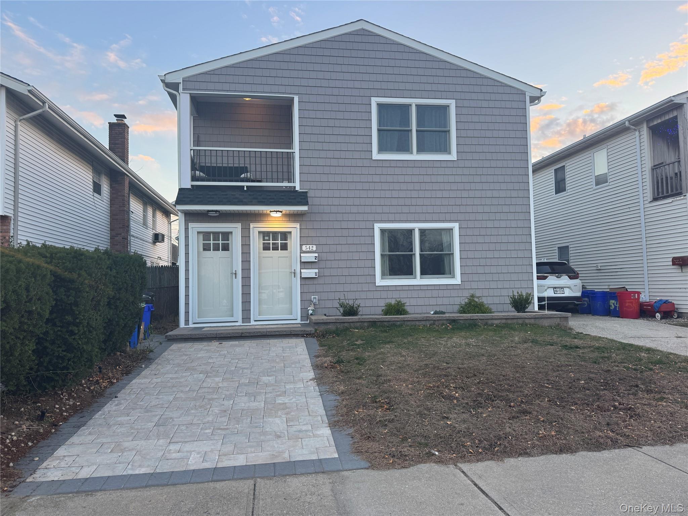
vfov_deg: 56.8
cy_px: 258
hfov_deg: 71.6
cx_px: 344
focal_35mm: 24
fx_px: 477
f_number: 1.78
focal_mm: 6.76
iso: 64
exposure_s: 1/120
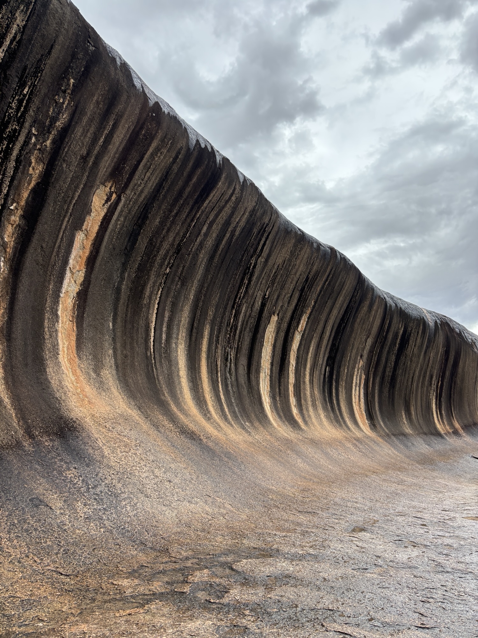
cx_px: 239
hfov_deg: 53.1
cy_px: 319
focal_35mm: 26
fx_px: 479
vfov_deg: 67.3
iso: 50
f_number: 1.6
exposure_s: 1/1751
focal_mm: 5.96
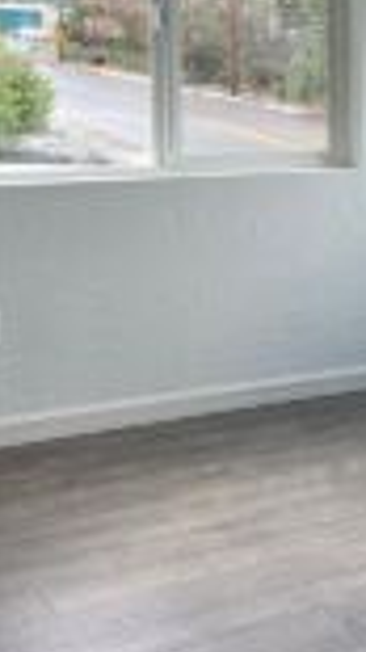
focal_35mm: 73
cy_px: 168
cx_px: 829
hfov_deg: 13.2
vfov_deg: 28.6
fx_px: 1262
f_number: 1.5
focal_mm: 5.7
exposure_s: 1/120
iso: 50
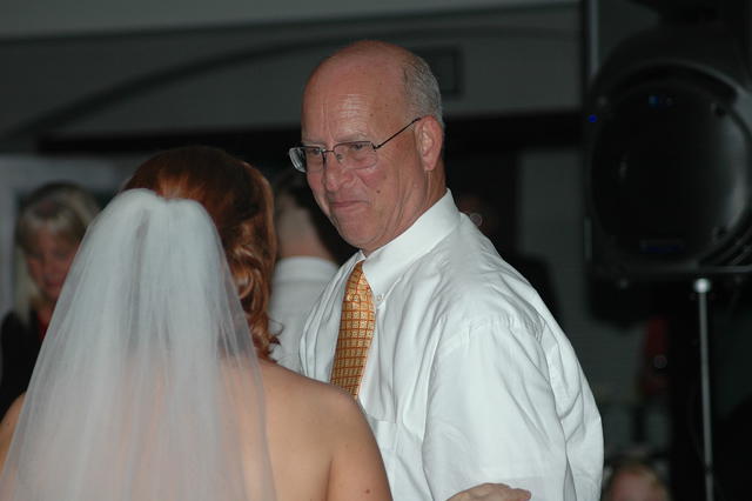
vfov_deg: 7.5
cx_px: 376
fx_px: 3821
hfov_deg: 11.2
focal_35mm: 183
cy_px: 250
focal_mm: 122
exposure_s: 1/60
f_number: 4.2
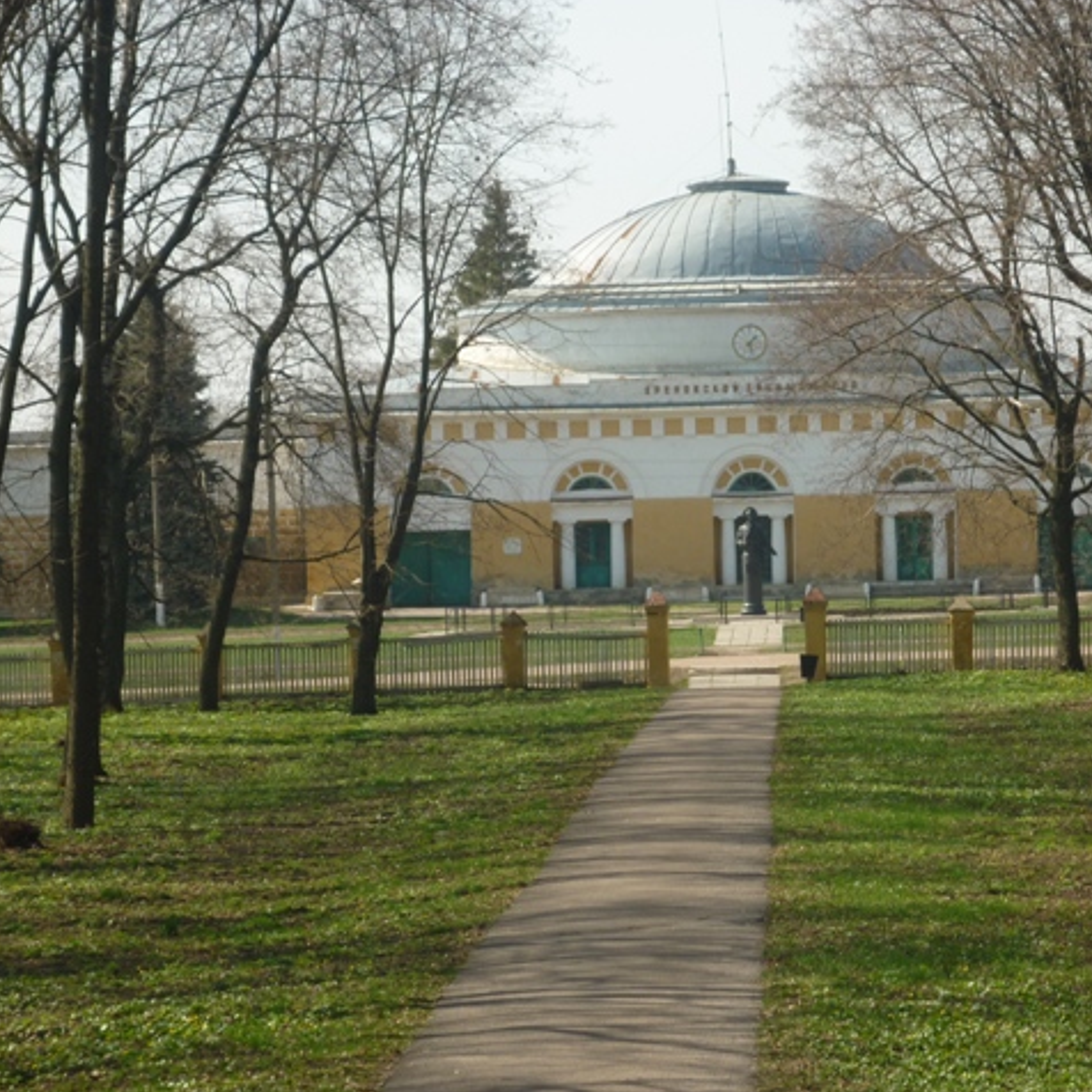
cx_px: 688
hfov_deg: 11.1
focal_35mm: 157
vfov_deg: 11.1
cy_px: 546
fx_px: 5603
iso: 80
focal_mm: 22
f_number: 5.9
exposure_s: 1/200
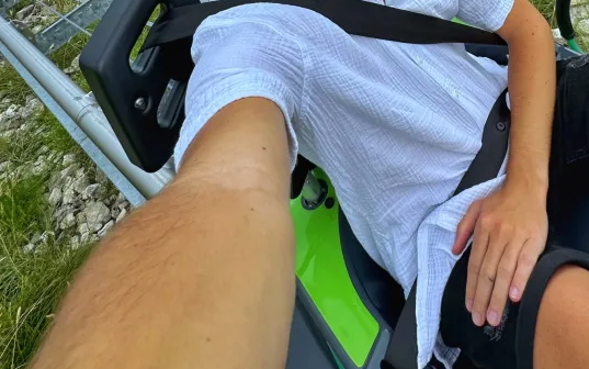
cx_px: 414
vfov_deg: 31.8
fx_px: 450
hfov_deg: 63.9
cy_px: -130
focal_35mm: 28
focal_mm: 2.22
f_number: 2.2
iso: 50
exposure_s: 1/1114
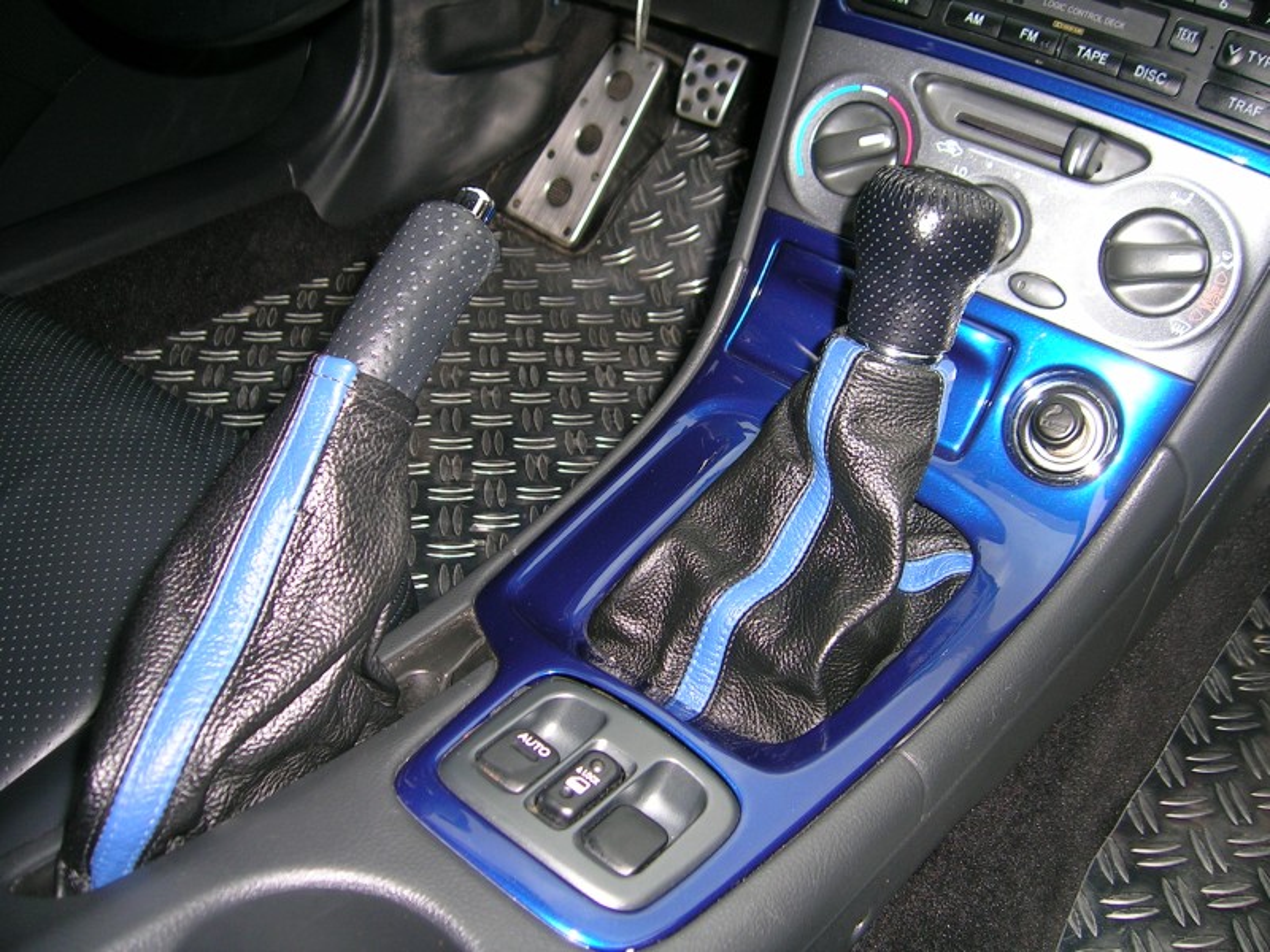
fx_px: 1284
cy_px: 476
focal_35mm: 35
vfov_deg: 40.7
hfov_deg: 52.6
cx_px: 635
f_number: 2.8
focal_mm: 5.4
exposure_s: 1/60.1
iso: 50
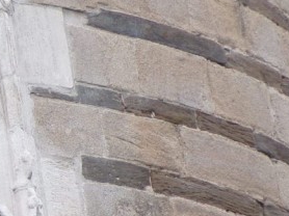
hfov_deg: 5.4
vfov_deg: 4.1
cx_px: -165
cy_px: 233
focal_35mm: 365
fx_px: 3045
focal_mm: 17.7
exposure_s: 1/250
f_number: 4.2
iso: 80
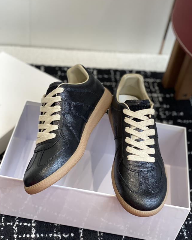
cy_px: 121
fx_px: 390
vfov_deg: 34.1
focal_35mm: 55
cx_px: 95
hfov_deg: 27.6
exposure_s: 1/122
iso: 80
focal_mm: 6
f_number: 2
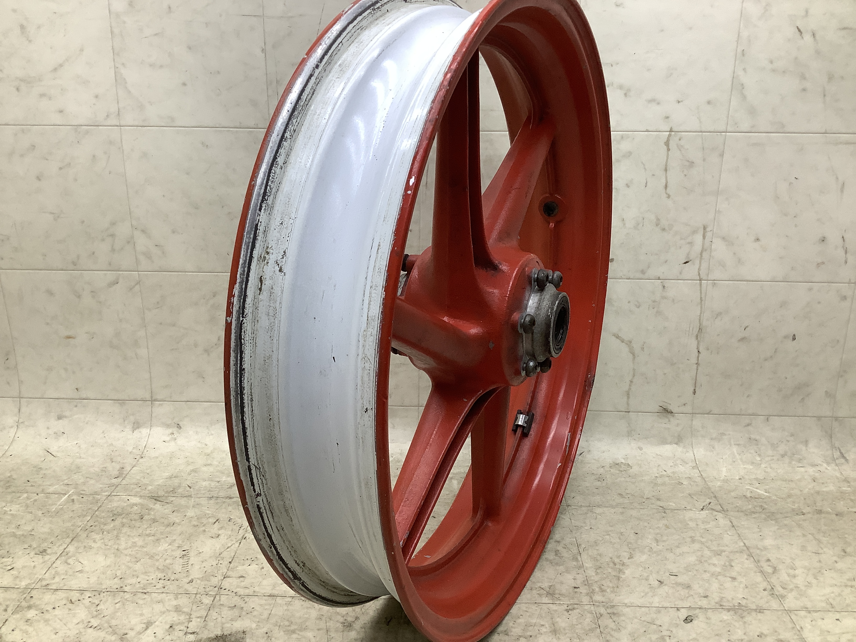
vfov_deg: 45.4
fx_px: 767
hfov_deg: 58.4
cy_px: 321
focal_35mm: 31
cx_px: 428
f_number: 2.4
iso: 64
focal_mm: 3.3
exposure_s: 1/120
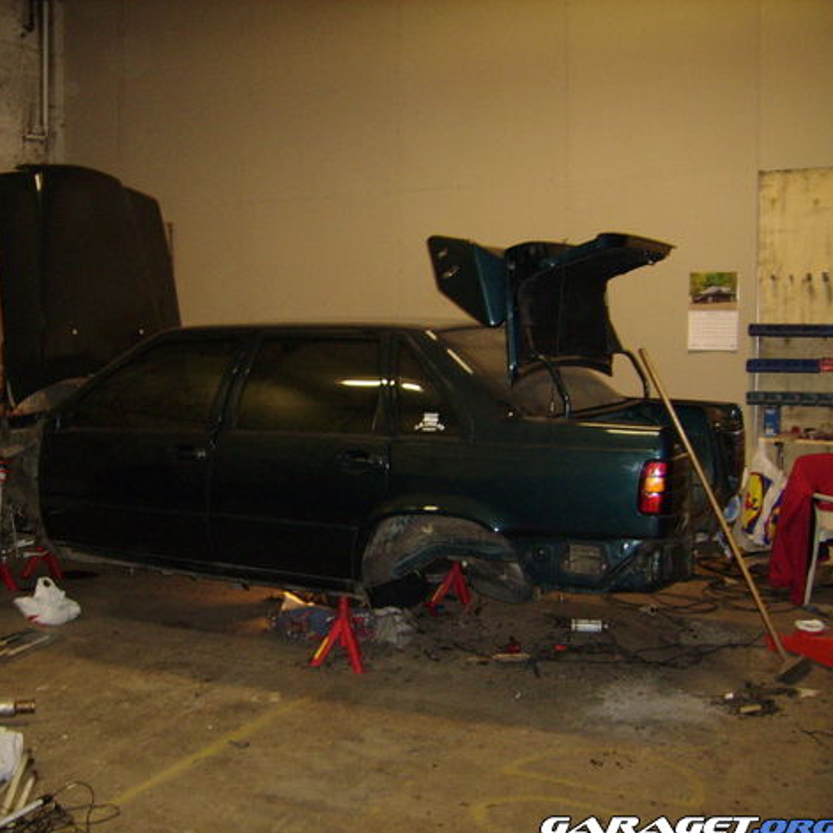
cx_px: 278
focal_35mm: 42
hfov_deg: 39.6
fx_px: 1143
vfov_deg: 40.0
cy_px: 419
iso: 200
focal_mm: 5.95
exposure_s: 1/30
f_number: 2.8
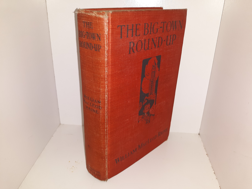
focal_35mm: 28
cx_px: 126
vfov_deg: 49.7
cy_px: 94
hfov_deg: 63.4
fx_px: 204
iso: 40
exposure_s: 1/120
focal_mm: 3.7
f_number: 1.7
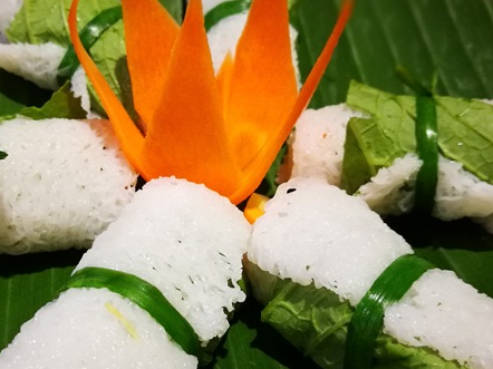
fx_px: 626
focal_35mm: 44
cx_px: 195
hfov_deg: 42.7
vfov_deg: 32.8
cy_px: 206
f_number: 4
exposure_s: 1/20
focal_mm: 4.5
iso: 500
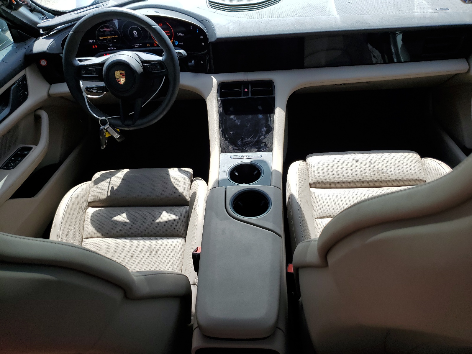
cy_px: 177
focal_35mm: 26
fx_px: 355
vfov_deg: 53.1
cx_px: 236
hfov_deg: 67.3
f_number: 1.5
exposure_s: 1/1000
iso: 50
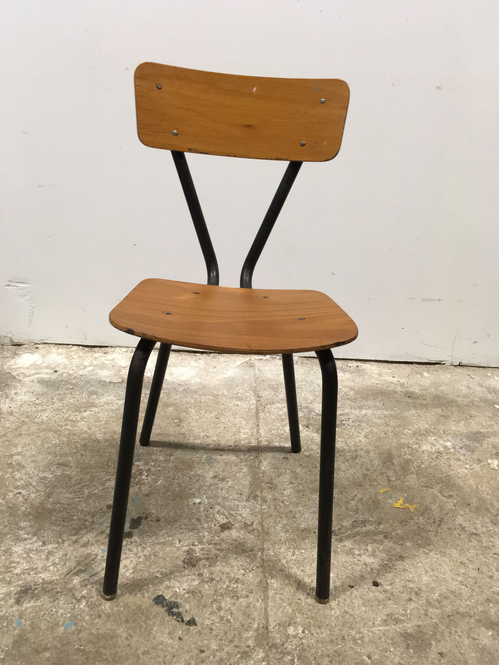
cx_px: 250
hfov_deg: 48.2
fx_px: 557
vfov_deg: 61.7
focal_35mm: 29
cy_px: 332
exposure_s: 1/33
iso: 160
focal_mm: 4.15
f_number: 2.2
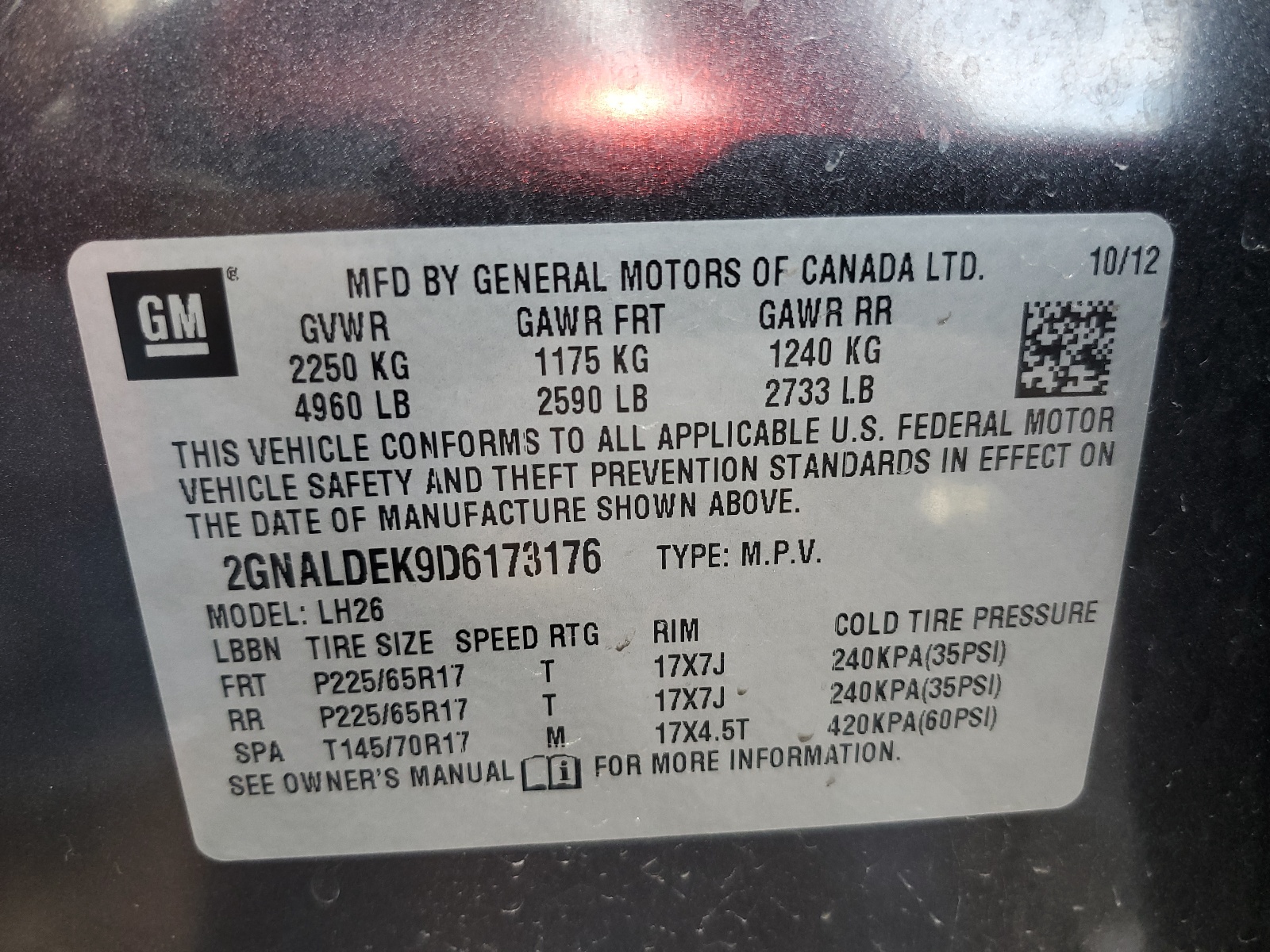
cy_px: 476
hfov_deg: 67.3
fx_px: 954
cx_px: 635
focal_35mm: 26
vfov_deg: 53.1
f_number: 1.5
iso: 65
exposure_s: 1/60.2
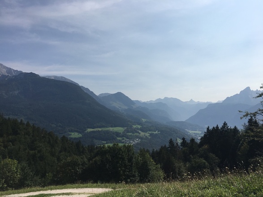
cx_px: 132
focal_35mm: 29
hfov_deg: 61.7
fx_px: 220
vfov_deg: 48.2
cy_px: 98
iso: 25
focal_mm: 4.15
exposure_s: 1/3497
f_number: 2.2
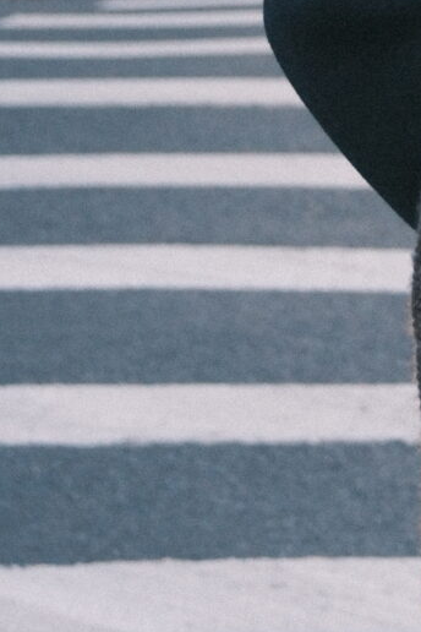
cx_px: 1025
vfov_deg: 8.2
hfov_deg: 5.7
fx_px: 4087
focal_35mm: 233
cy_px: -807
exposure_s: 1/100
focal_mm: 31.4
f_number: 3.7
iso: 640
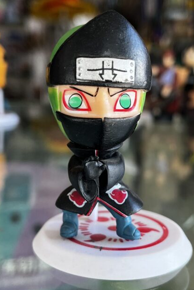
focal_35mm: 29
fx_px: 234
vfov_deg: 63.6
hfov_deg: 44.8
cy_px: 148
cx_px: 115
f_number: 1.6
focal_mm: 5.1
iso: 64
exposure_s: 1/100
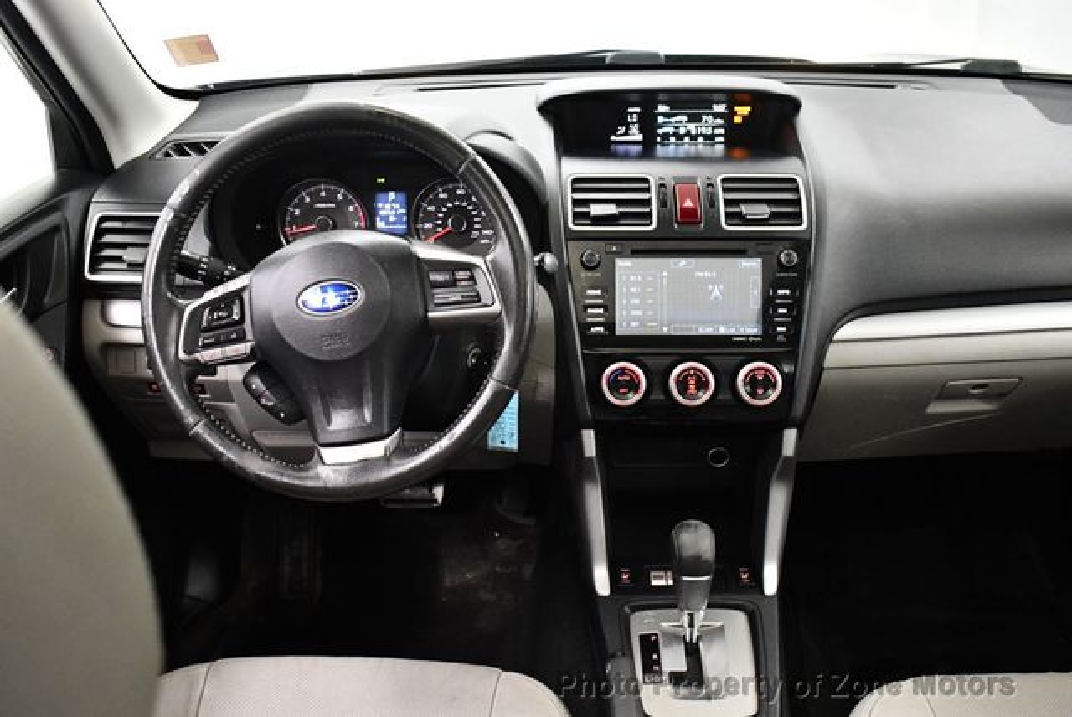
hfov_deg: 53.1
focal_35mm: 36
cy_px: 358
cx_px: 536
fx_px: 1073
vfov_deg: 36.9
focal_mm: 18
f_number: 3.5
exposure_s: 1/100
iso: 3200
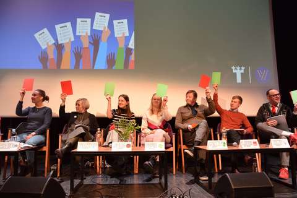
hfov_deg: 70.4
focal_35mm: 26
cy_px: 99
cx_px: 148
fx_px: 210
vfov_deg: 50.4
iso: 800
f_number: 4
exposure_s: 1/60
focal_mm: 17
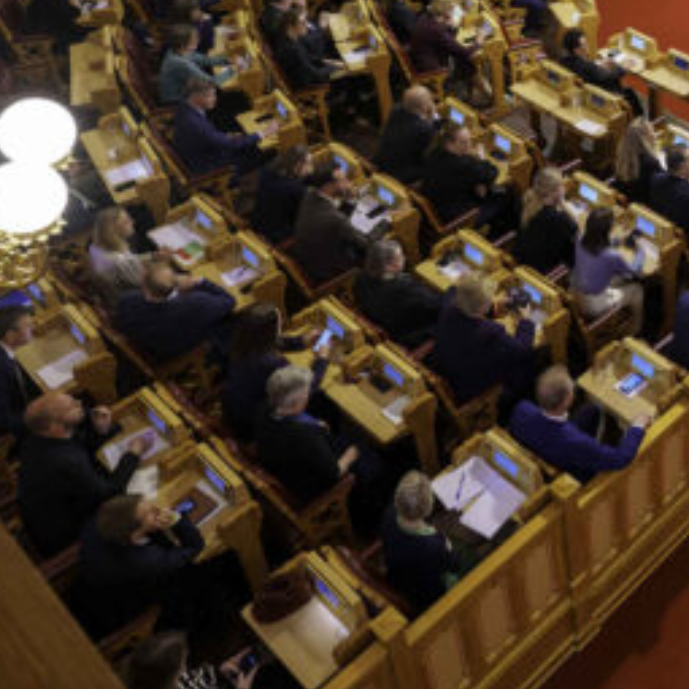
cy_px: 113
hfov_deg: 31.7
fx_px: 1081
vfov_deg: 34.0
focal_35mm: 48
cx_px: 740
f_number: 3.2
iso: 1600
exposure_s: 1/100
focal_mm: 20
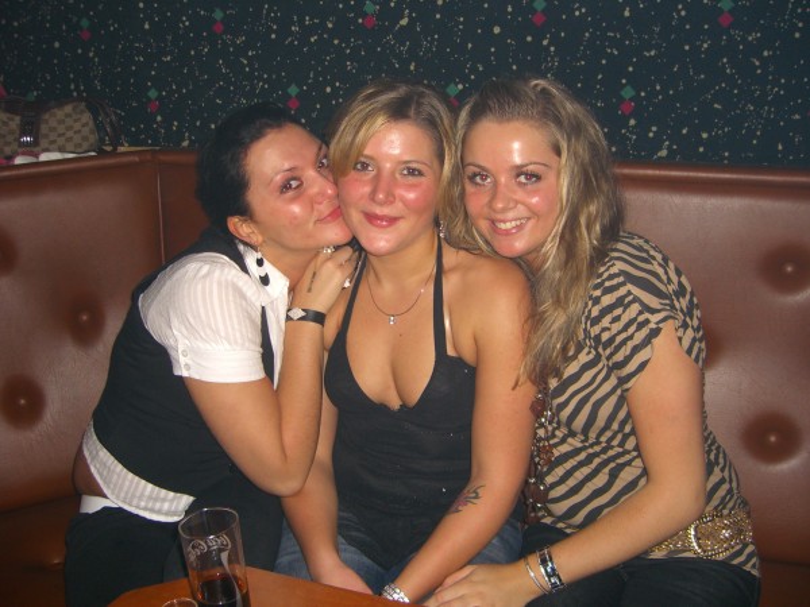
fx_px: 889
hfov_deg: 49.0
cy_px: 304
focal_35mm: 38
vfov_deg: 37.7
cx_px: 405
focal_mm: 7.9
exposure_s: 1/60
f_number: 2.8
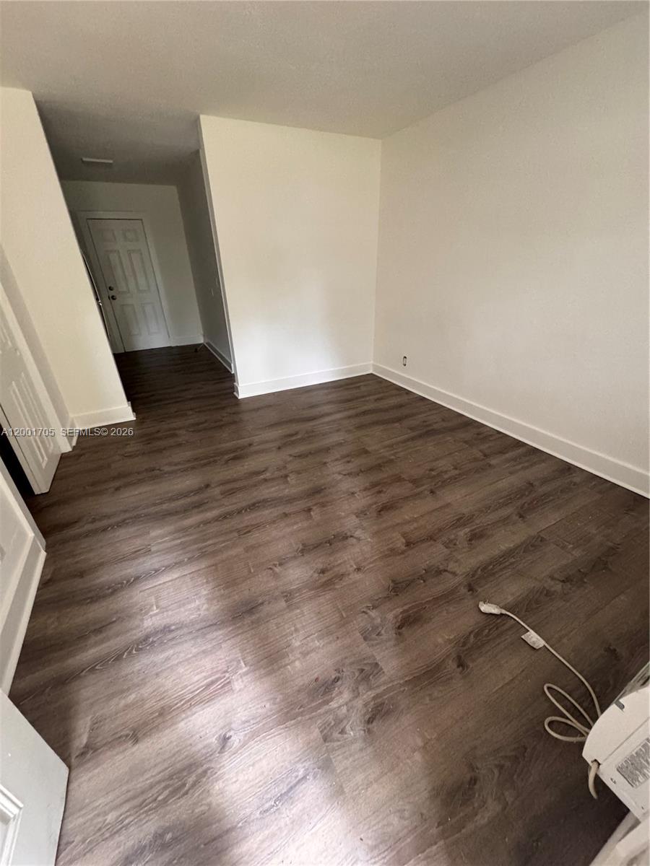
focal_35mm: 14
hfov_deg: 85.7
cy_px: 433
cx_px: 325
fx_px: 351
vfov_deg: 102.1
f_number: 2.2
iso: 800
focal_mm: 2.22
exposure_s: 1/60
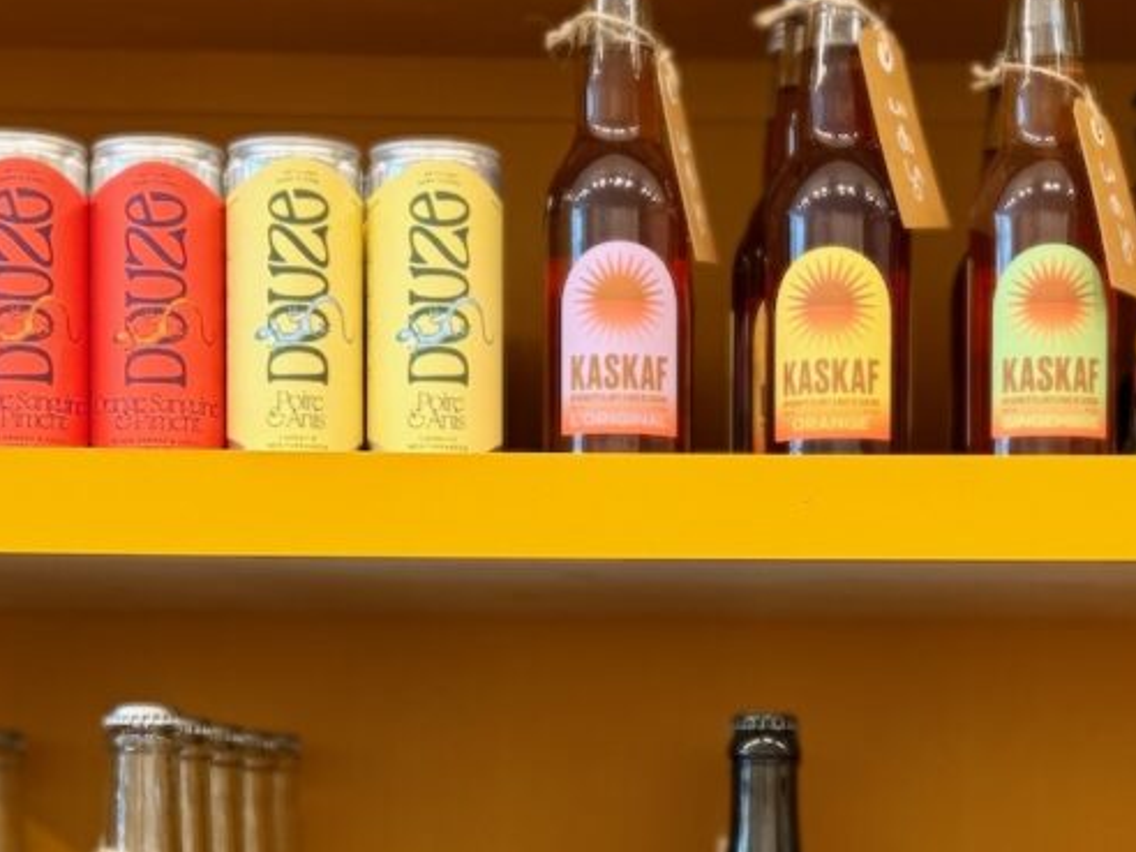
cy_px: 815
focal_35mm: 100
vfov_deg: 14.6
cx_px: 716
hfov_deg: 19.6
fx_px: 3282
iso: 200
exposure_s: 1/50
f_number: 1.78
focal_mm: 6.76
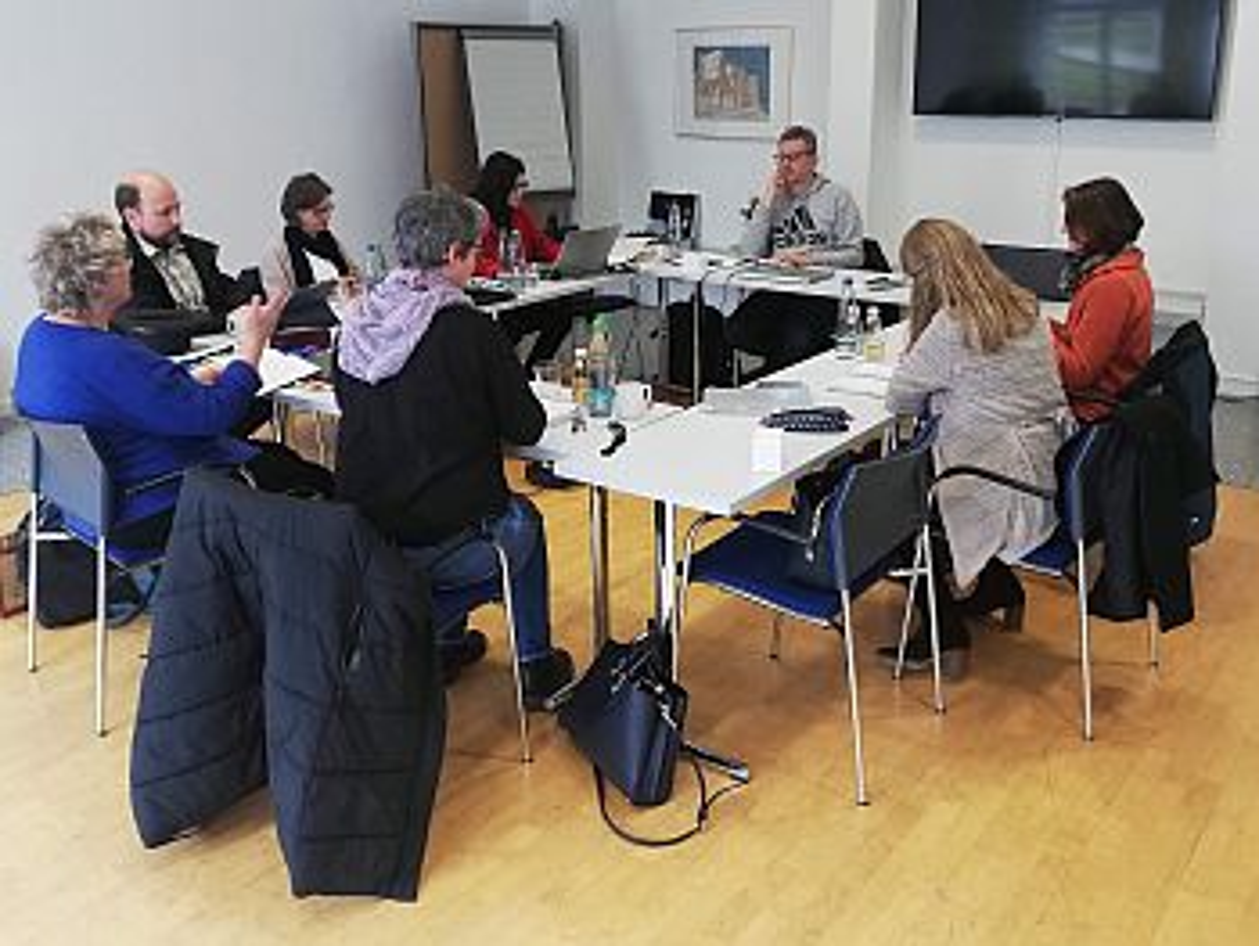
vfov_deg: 53.1
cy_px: 473
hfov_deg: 67.3
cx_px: 630
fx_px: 946
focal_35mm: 26
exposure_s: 1/33.3
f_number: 2.2
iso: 250
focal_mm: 3.81
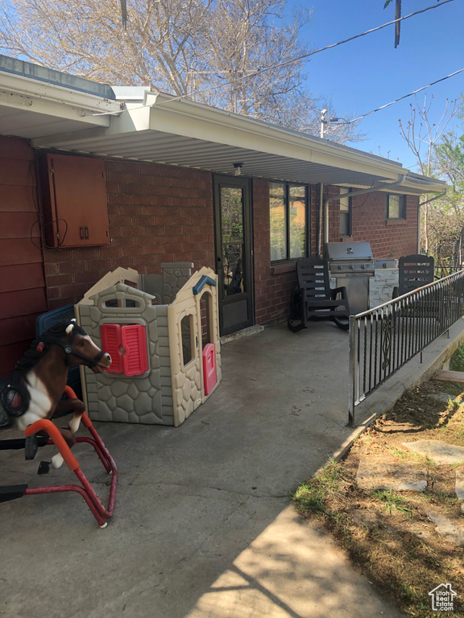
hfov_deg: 49.7
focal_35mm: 28
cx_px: 232
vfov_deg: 63.4
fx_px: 500
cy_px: 309
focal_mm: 3.99
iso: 20
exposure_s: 1/326
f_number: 1.8
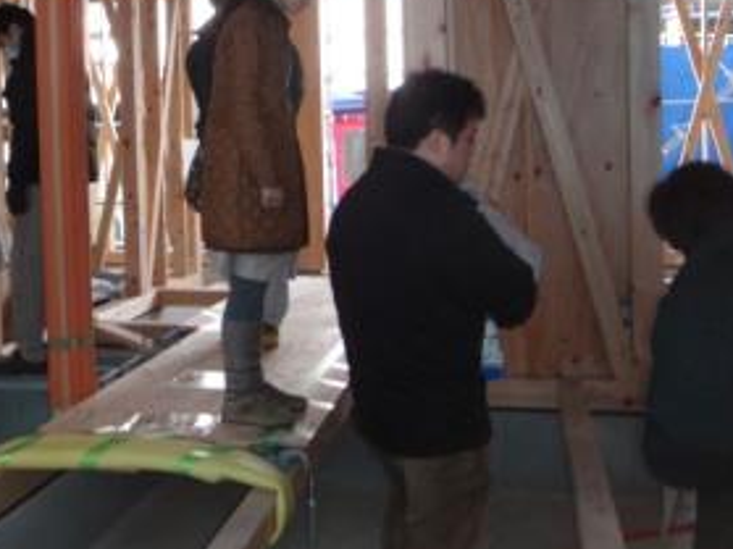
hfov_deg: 41.5
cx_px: 236
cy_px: 192
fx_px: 952
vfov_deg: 31.9
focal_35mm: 45
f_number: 3.5
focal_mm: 5
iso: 125
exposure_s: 1/30
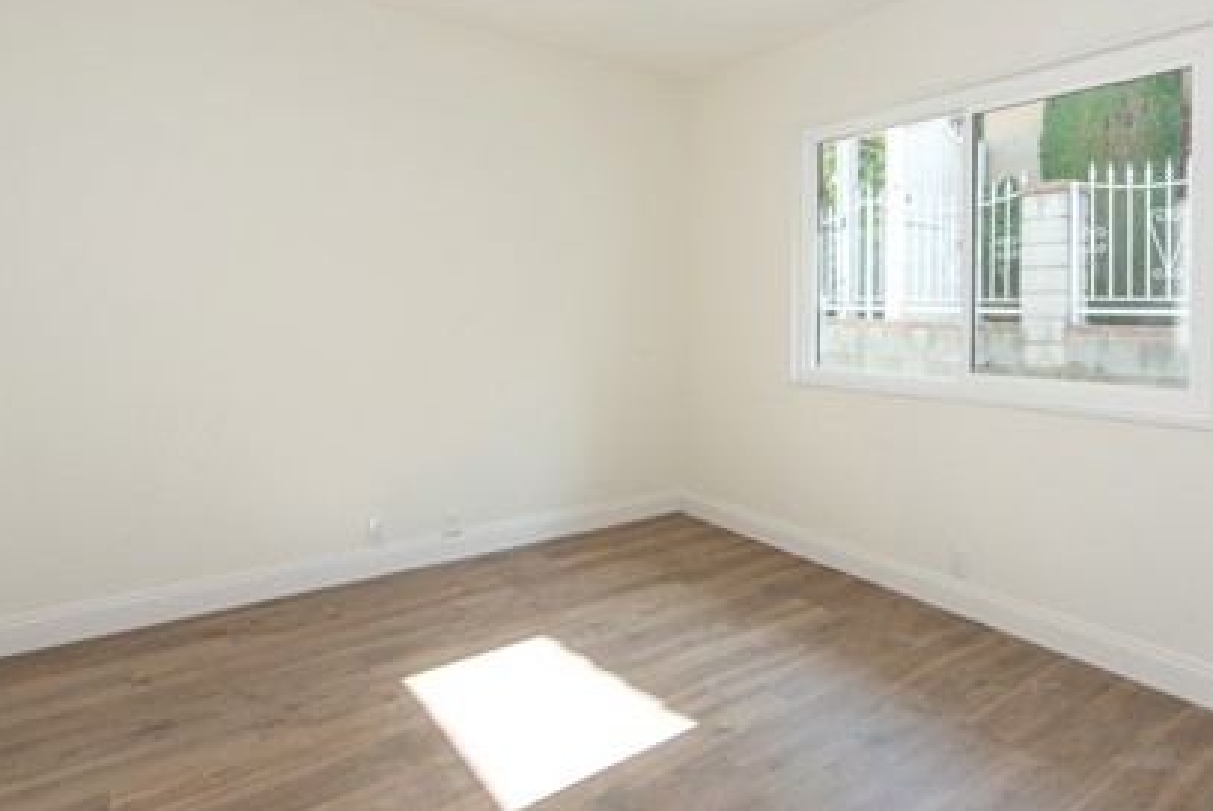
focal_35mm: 22
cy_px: 329
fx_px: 742
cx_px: 751
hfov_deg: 77.3
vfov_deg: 56.9
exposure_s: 1/125
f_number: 5.6
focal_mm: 14
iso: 280
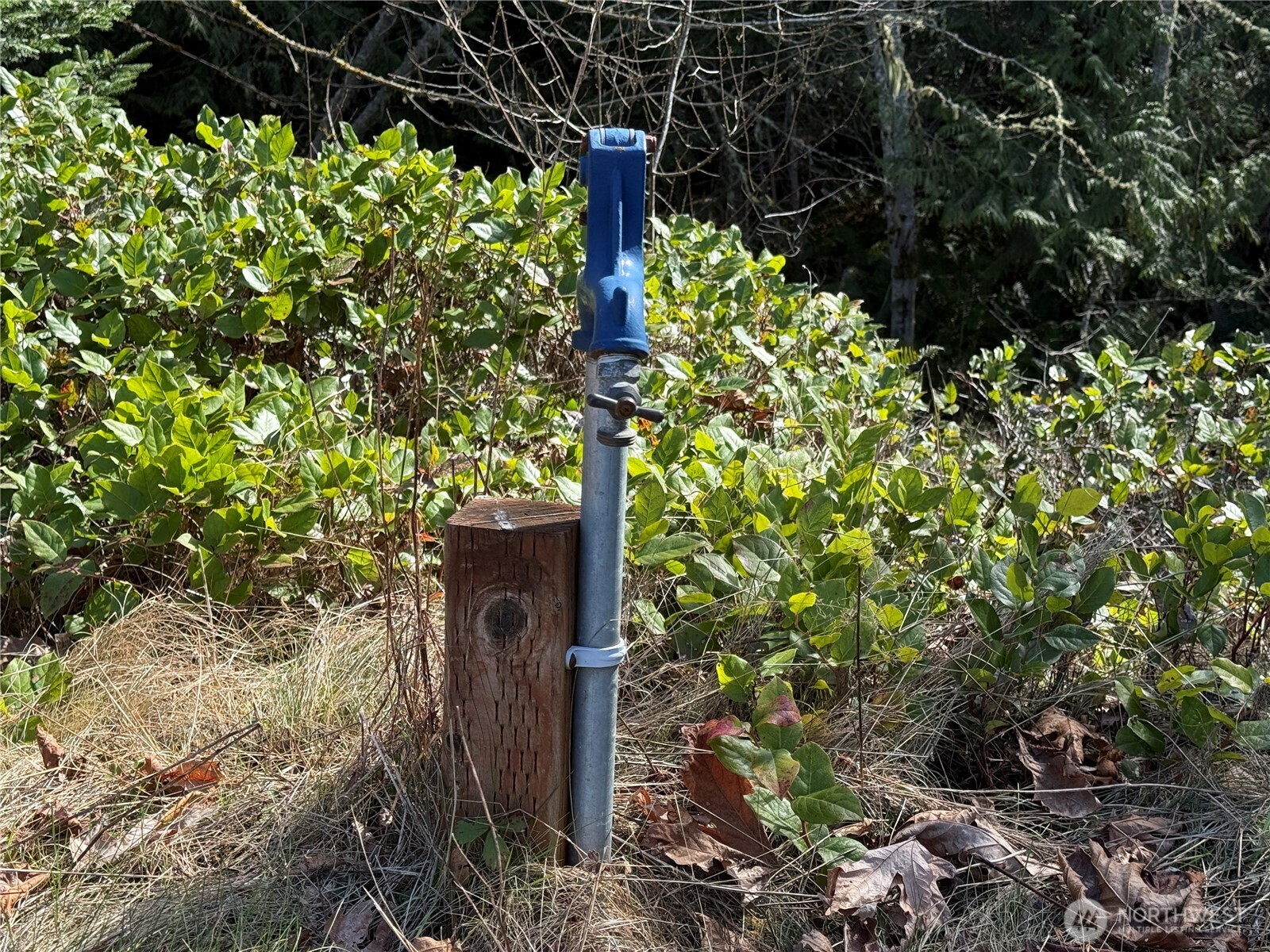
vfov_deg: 30.3
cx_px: 635
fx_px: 1761
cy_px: 476
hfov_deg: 39.7
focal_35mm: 48
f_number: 1.78
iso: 80
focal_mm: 6.76
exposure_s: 1/1264
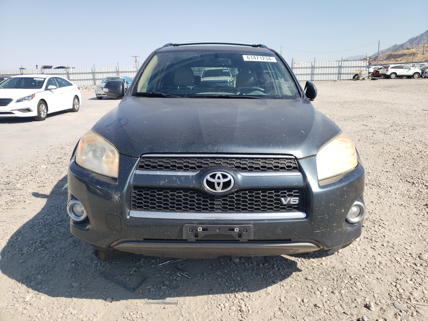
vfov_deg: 53.1
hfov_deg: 67.3
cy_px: 160
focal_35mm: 26
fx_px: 321
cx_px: 214
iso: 50
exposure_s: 1/2000
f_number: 1.5
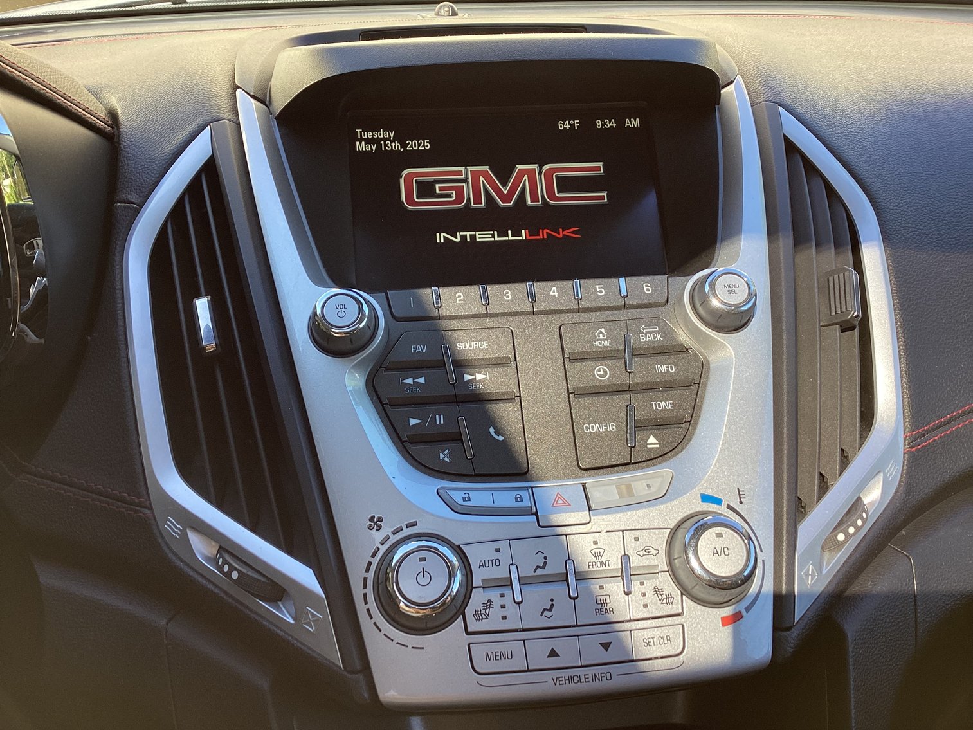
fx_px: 871
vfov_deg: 45.4
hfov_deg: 58.3
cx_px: 486
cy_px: 365
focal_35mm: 31
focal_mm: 3.3
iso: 32
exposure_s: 1/100
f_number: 2.4
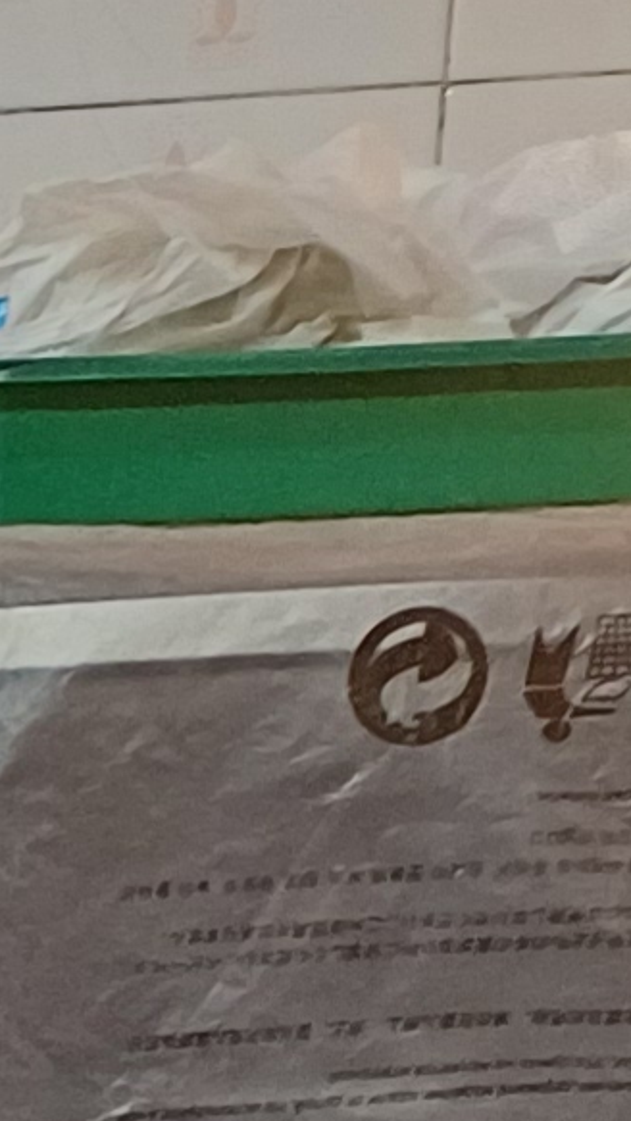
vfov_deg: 9.8
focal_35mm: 187
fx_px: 5562
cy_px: 2865
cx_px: -2497
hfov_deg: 5.2
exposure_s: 1/33
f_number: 1.8
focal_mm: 4.65
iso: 320
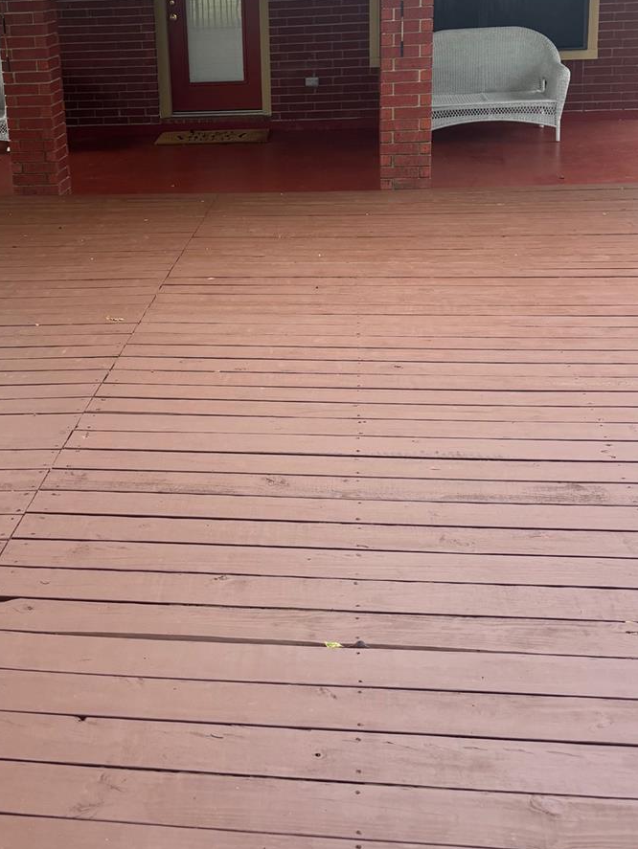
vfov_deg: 41.1
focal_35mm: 45
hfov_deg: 32.0
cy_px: 233
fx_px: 1105
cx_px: 219
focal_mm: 5.96
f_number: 1.6
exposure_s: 1/390
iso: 50
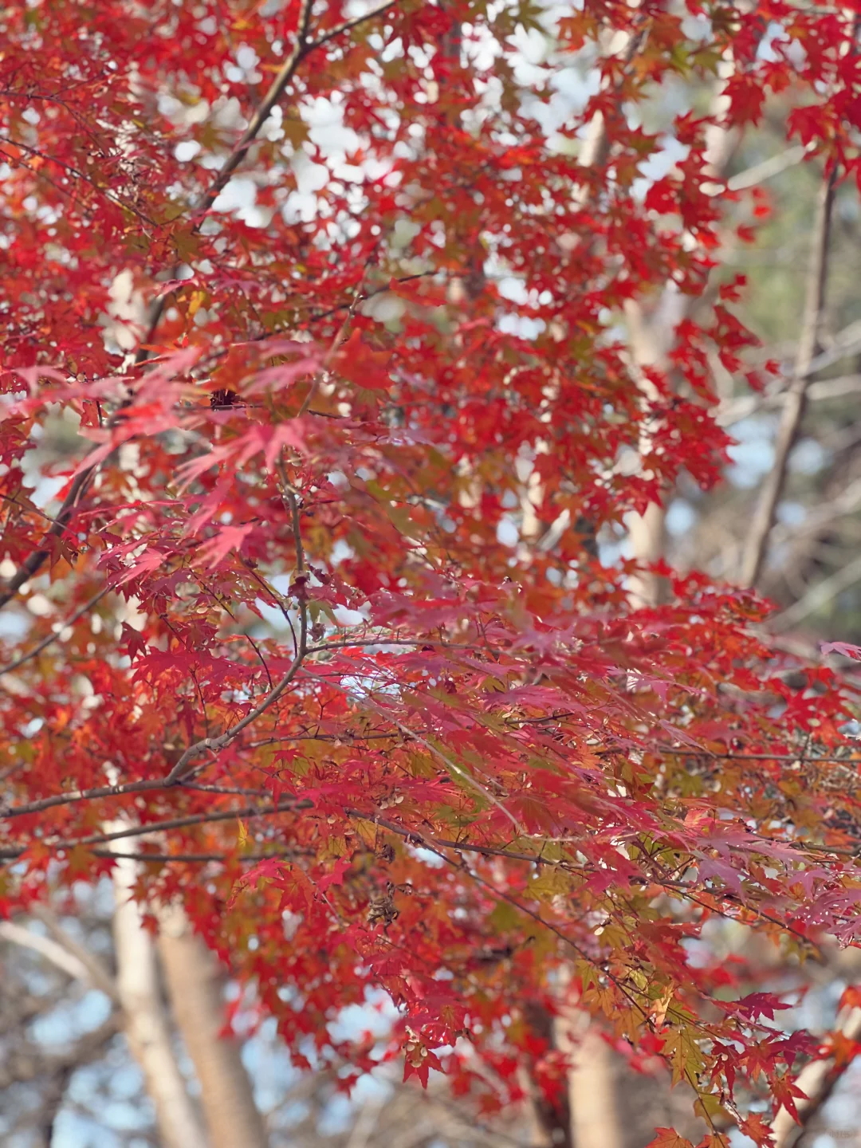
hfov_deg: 19.1
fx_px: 2554
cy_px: 574
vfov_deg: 25.3
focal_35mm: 77
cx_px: 430
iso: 80
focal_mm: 9
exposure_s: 1/121
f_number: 2.8
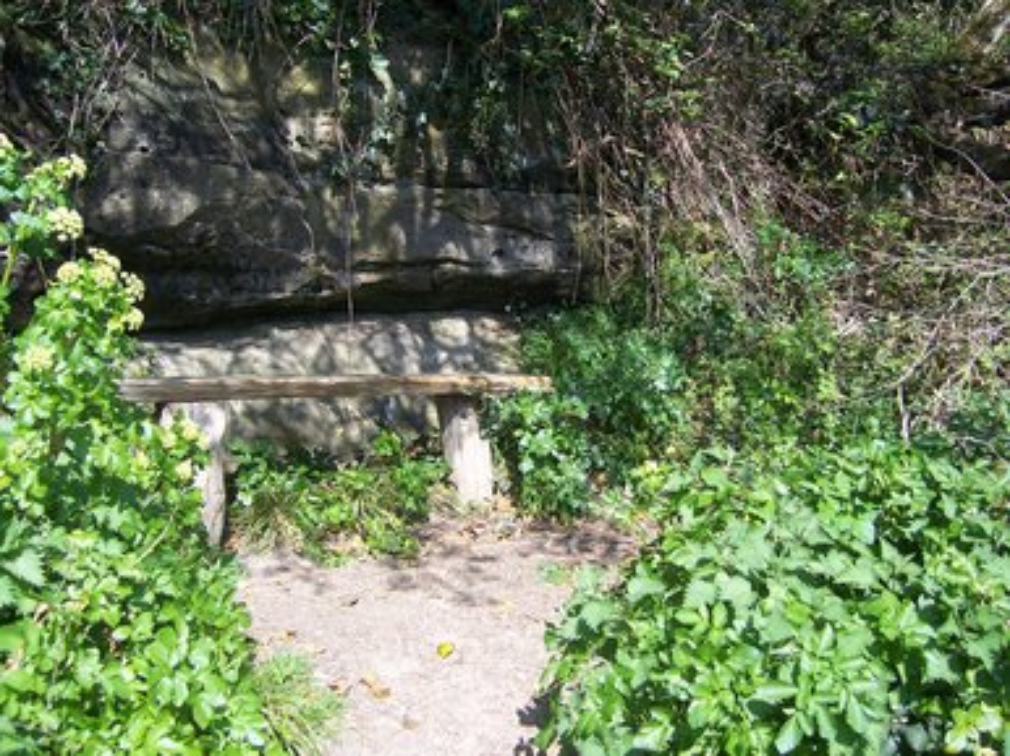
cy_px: 378
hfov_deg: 51.4
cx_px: 505
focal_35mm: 36
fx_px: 1050
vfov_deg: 39.6
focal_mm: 6
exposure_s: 1/350
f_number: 3
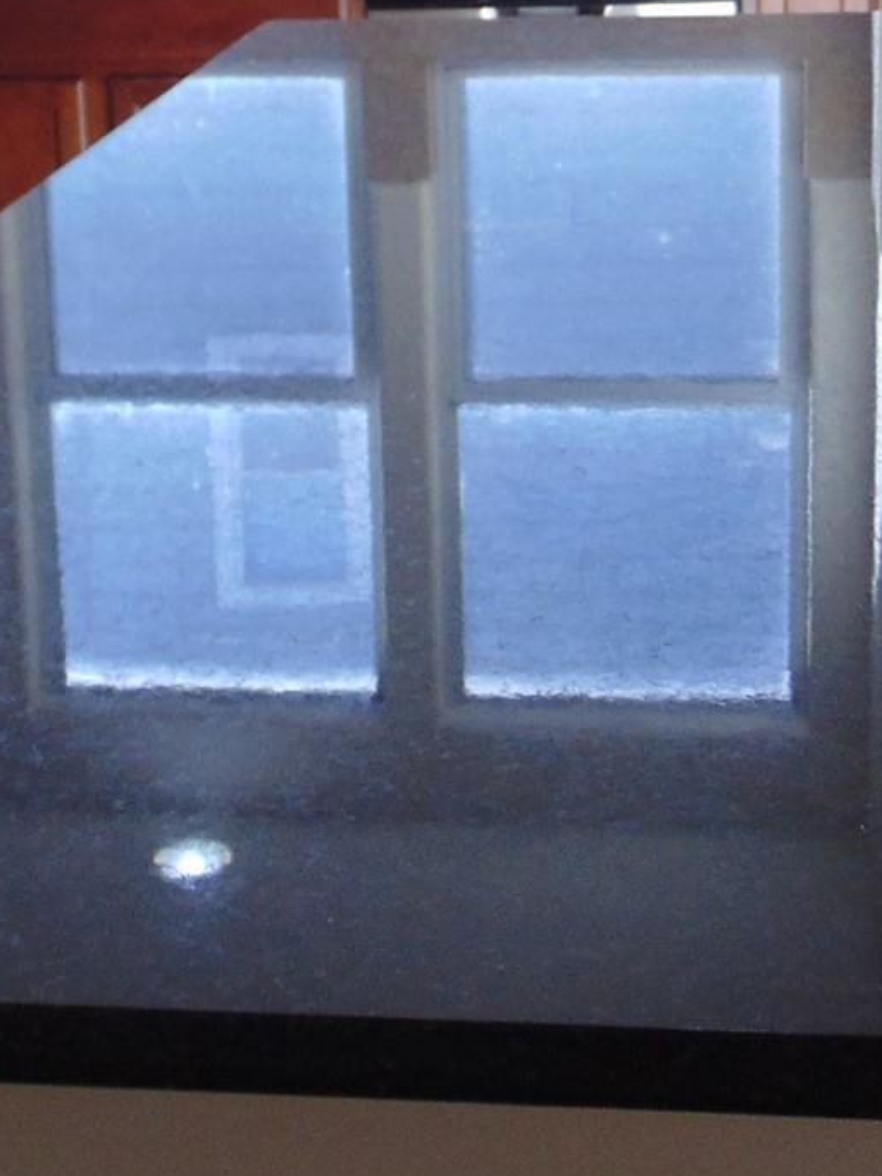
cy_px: 177
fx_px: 2549
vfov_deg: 25.4
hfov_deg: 19.6
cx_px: 396
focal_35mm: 75
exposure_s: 1/60
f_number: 3
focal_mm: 4.5
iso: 80
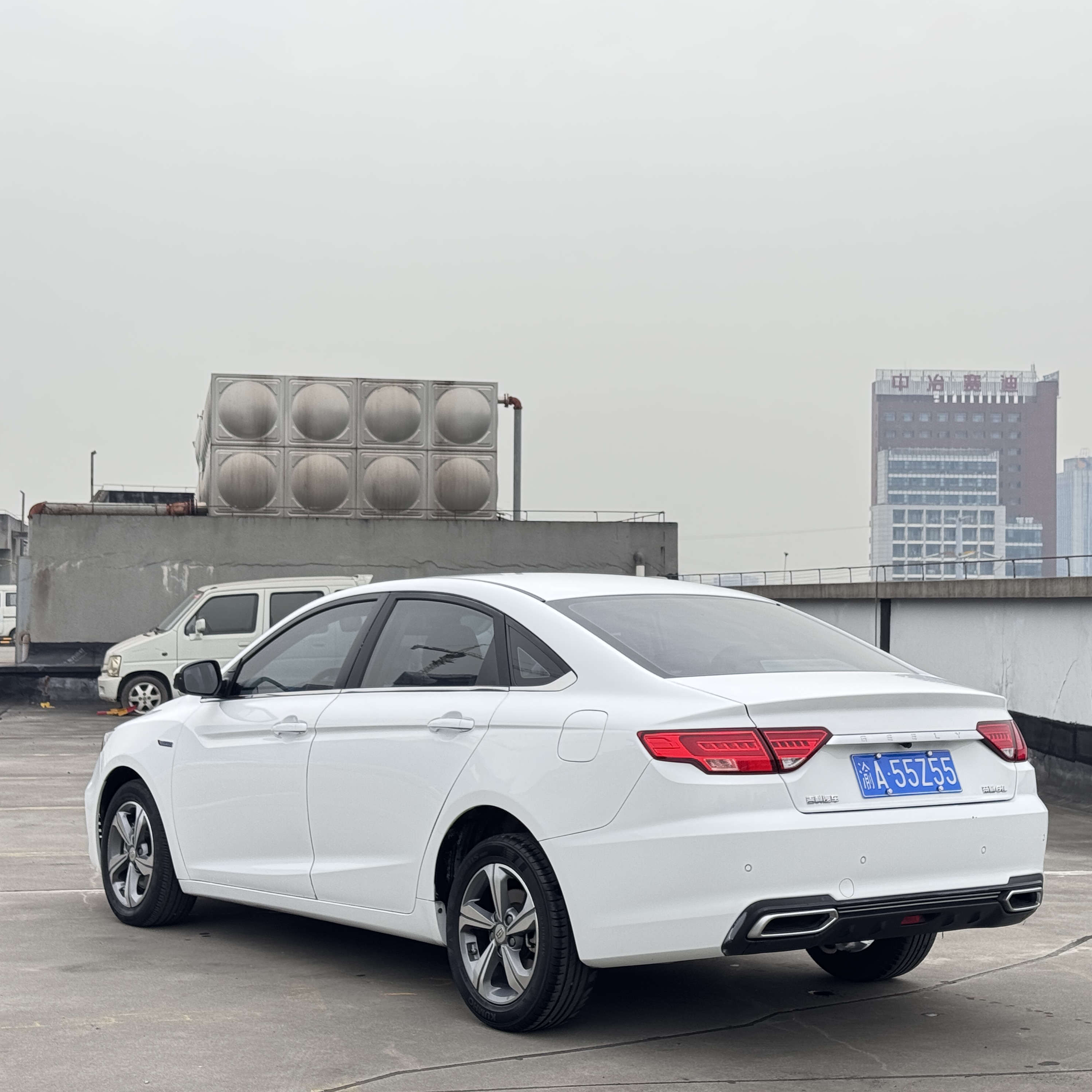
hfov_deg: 30.0
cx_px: 597
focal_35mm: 57
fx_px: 2034
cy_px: 545
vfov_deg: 30.0
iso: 64
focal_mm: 6.76
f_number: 1.78
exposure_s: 1/1312
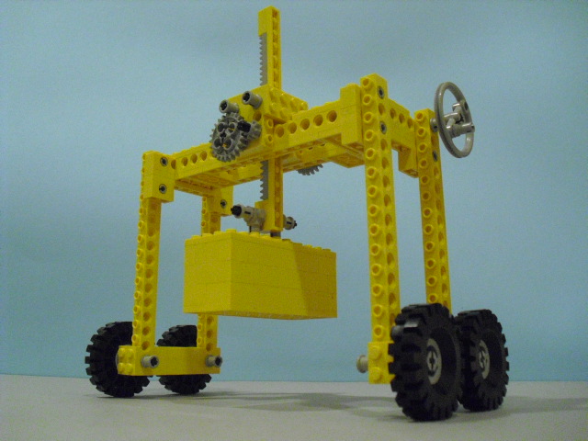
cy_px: 220
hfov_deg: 51.4
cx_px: 294
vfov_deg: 39.7
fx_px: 612
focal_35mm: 36
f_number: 3.1
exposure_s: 1/50
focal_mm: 6.3
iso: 800
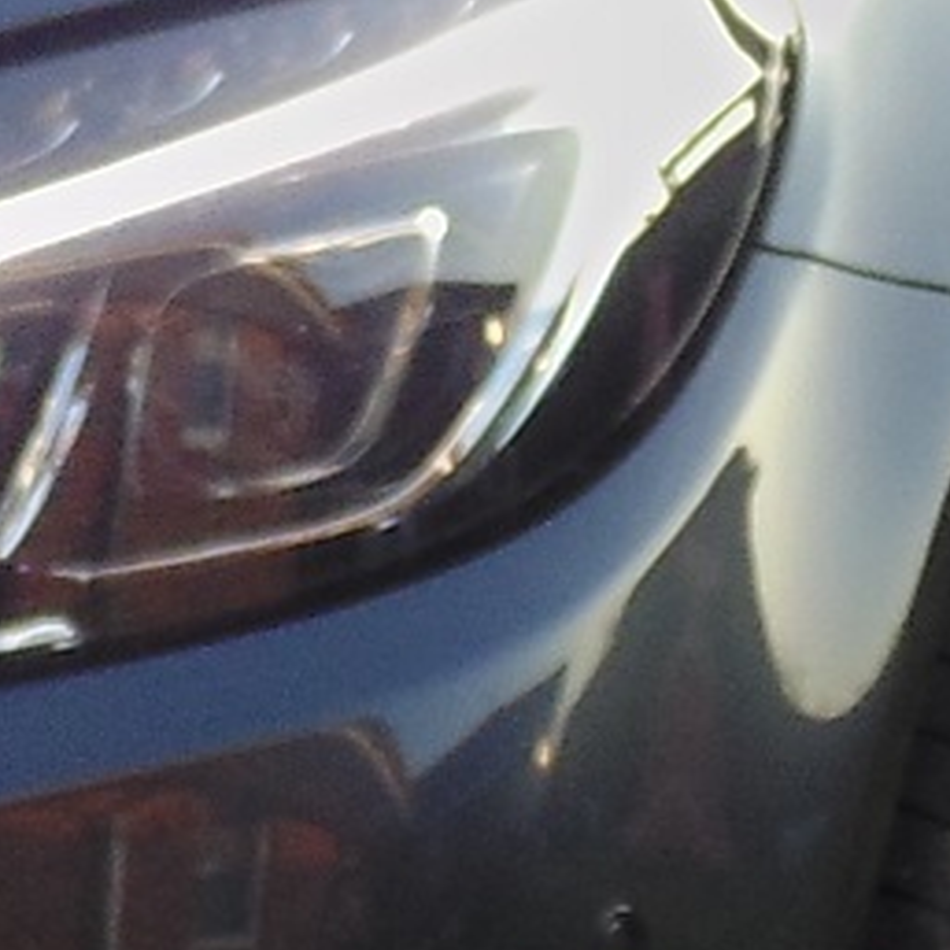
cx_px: -1249
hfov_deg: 4.9
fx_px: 10929
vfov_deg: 5.0
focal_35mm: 352
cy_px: 264
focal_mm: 7.4
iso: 80
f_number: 3.6
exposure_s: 1/80
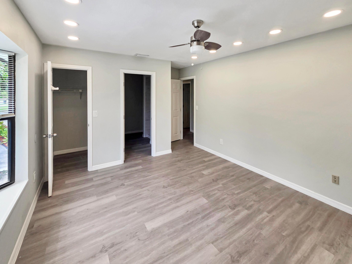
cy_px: 132
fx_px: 132
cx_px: 176
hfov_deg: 106.2
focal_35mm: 13
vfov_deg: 89.9
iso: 50
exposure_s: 1/120
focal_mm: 2.2
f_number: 2.2
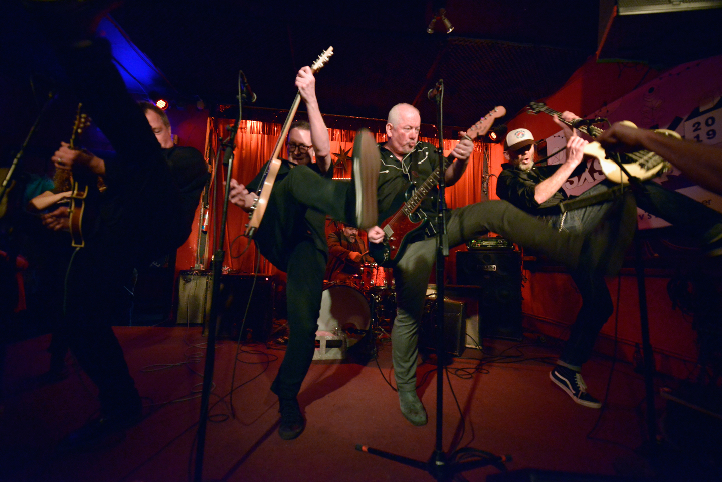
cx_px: 361
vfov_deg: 81.2
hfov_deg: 104.2
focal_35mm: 14
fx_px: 281
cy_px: 241
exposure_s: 1/125
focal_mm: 14
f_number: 2.8
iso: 3200
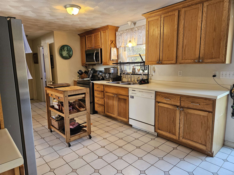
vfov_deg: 58.9
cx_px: 117
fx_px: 155
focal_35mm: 23
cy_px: 88
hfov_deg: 73.9
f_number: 1.8
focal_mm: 5.4
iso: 320
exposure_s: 1/120
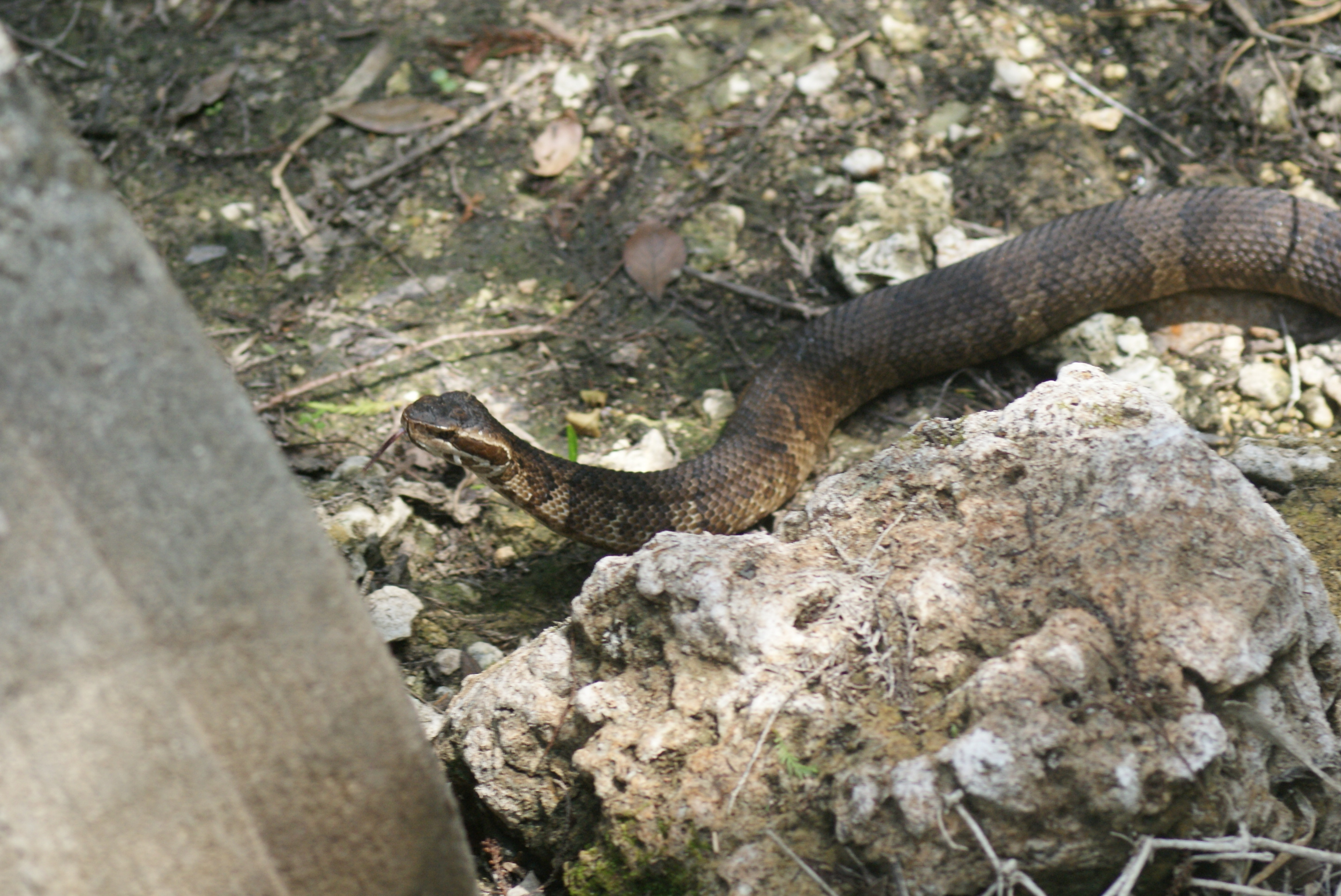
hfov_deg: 12.4
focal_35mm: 165
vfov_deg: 8.3
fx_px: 6151
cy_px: 448
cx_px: 670
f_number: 5
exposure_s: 1/250
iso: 400
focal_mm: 110
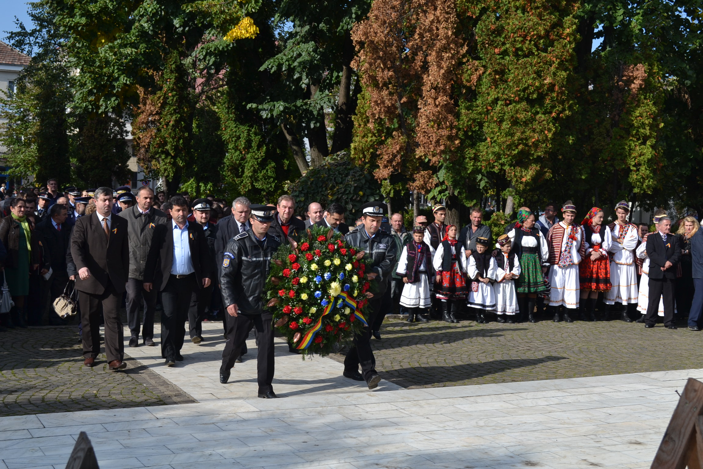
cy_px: 234
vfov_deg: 28.1
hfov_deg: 41.1
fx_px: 937
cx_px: 352
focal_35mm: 48
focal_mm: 32
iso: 100
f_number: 6.3
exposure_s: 1/200
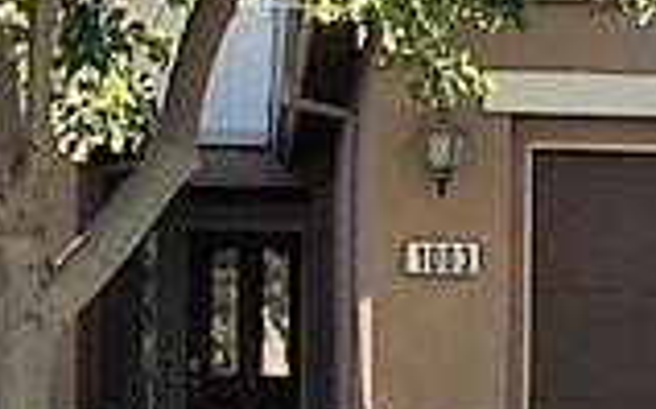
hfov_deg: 16.8
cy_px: 529
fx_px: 2215
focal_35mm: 124
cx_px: 458
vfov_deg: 10.3
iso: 25
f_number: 2.2
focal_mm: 4.15
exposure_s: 1/569
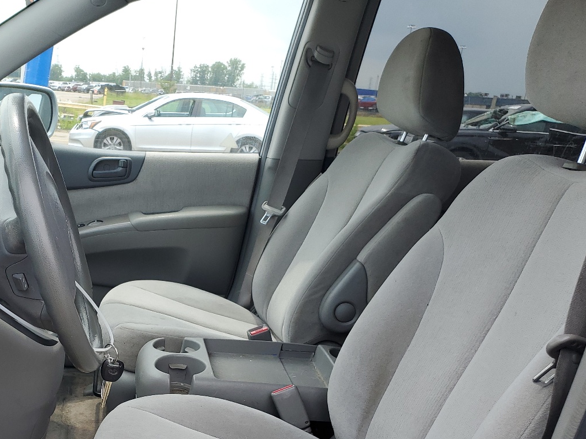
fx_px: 694
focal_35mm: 41
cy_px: 340
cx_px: 133
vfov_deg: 34.2
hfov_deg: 44.0
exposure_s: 1/769
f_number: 1.5
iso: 50
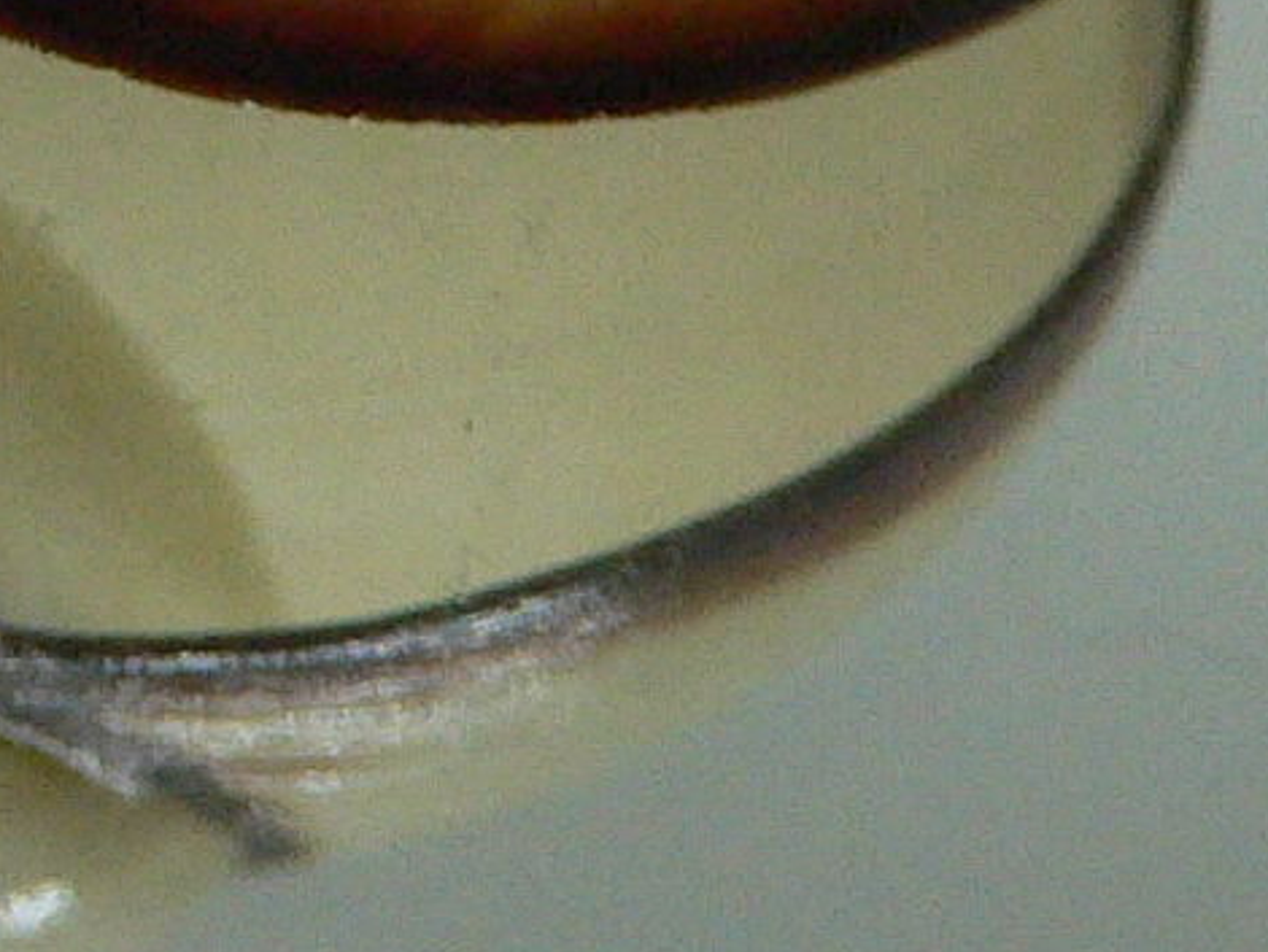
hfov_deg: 13.0
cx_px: -8
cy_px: -647
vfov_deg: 9.5
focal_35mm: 150
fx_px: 5497
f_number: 2.8
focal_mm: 4.6
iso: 200
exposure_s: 1/60
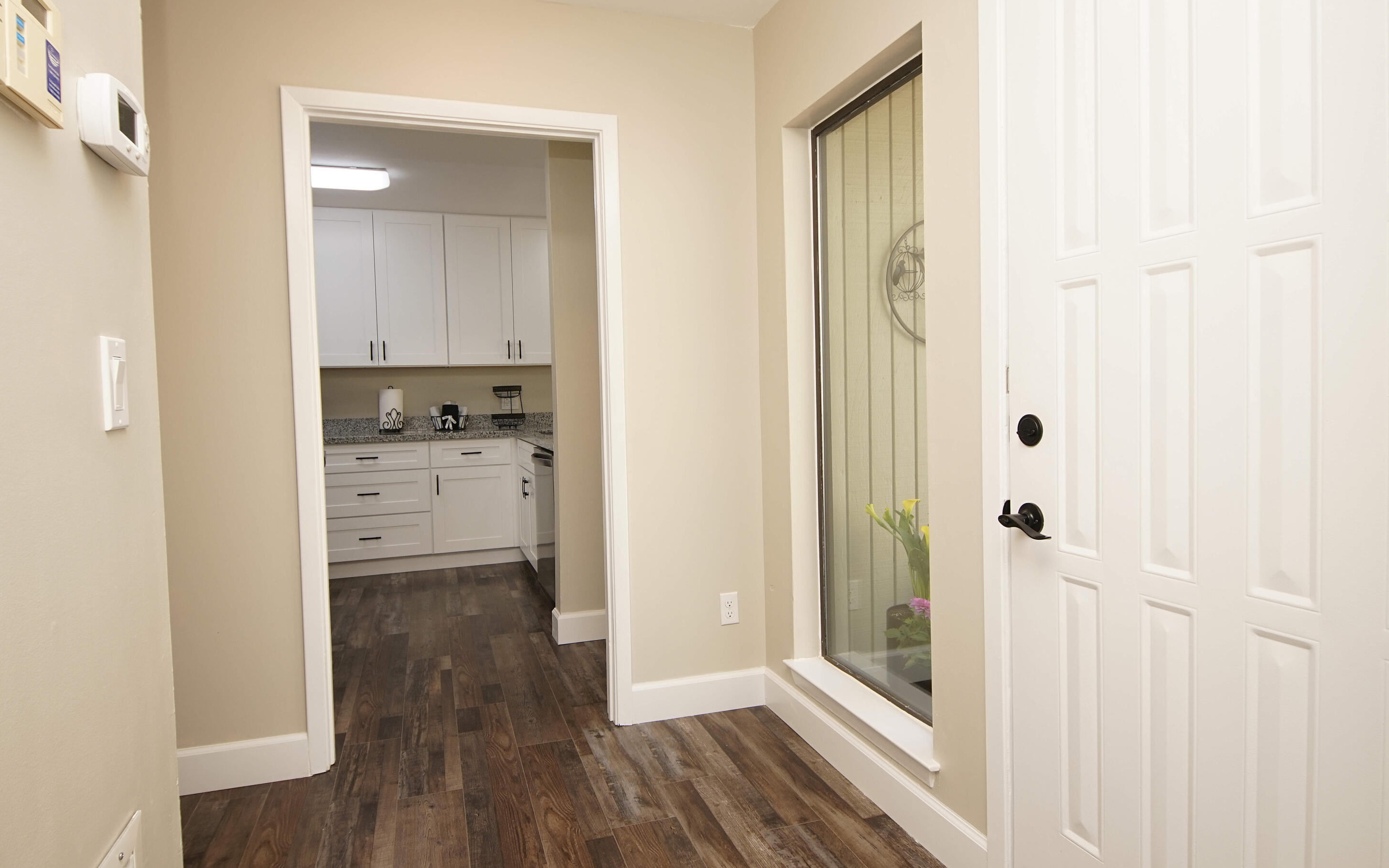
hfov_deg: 88.0
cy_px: 432
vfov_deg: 62.2
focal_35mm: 19
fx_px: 719
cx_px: 680
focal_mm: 12
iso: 200
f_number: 4.5
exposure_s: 1/60
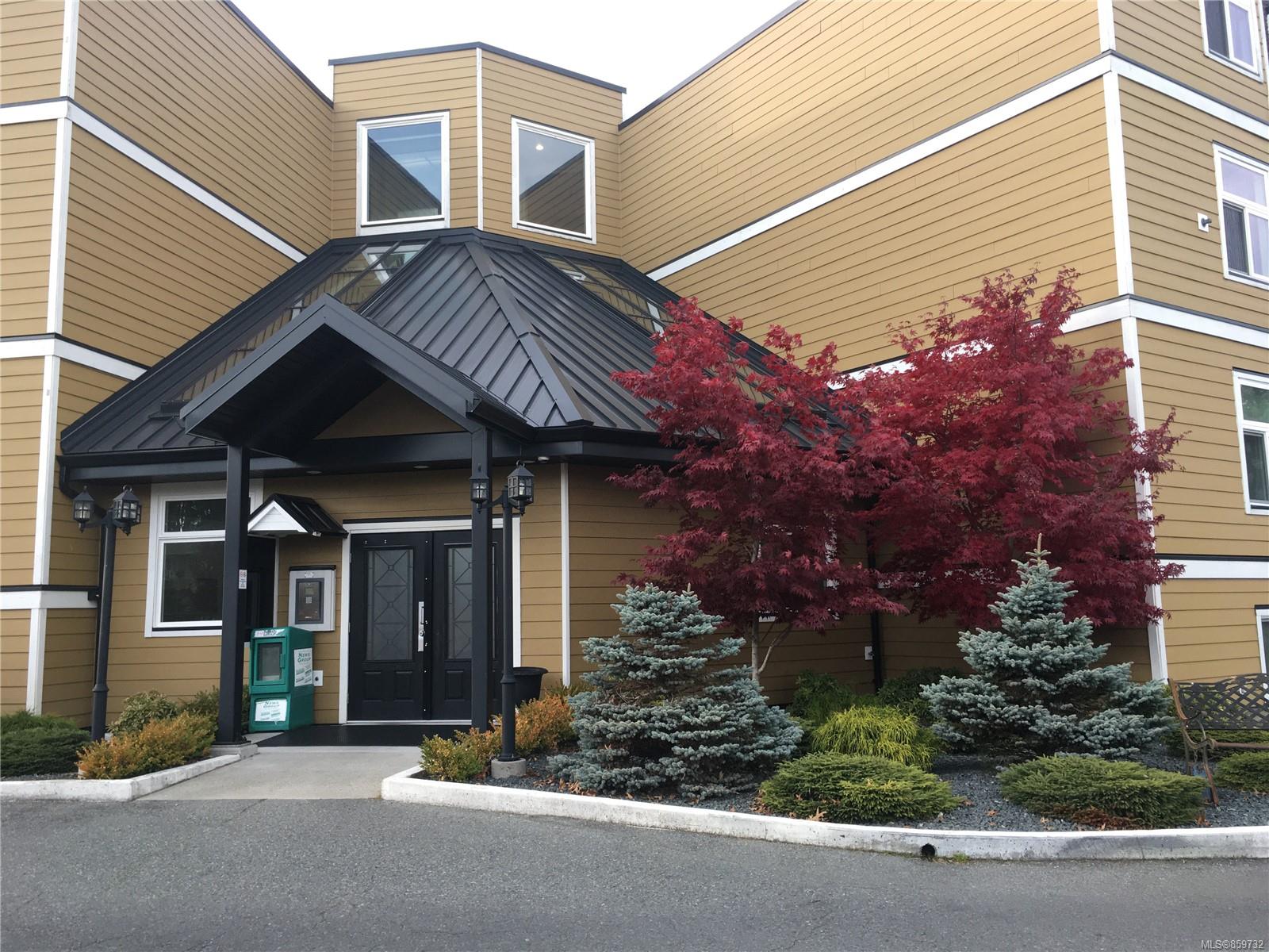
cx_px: 634
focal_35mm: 29
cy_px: 476
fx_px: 1063
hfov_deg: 61.7
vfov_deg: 48.2
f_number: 2.2
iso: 40
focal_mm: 4.15
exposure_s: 1/120
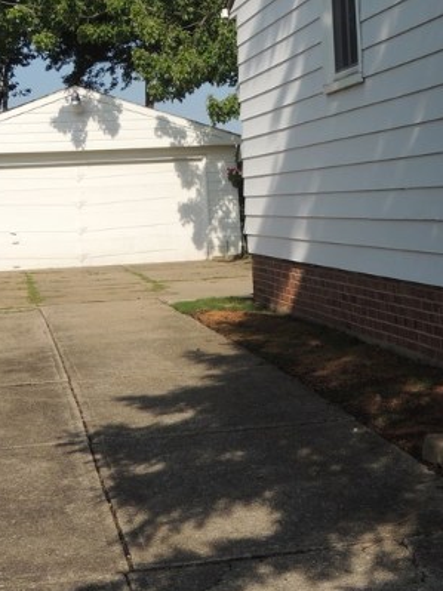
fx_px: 1315
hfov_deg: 19.1
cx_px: 253
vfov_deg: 25.1
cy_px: 154
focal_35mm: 77
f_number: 3.3
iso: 100
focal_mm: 7.1
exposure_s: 1/1250
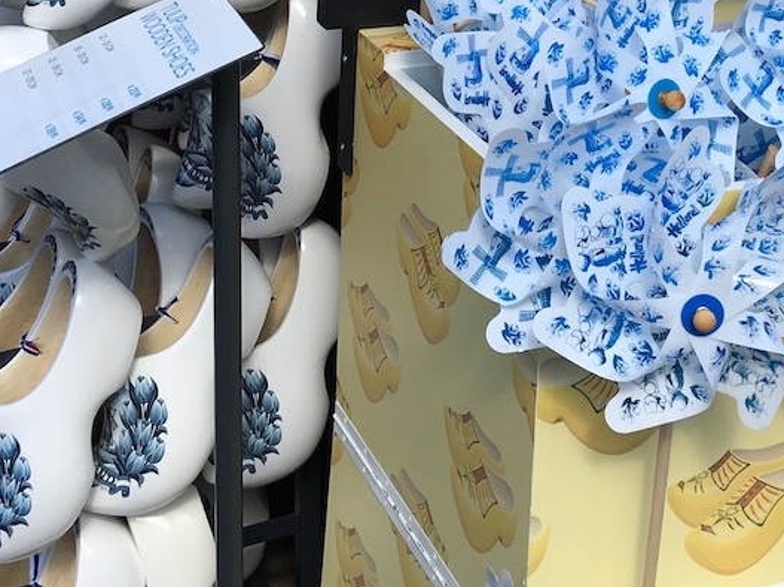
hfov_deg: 25.3
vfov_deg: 18.2
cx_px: 500
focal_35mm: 77
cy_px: -110
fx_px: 1744
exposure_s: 1/635
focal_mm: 4.15
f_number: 2.2
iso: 25
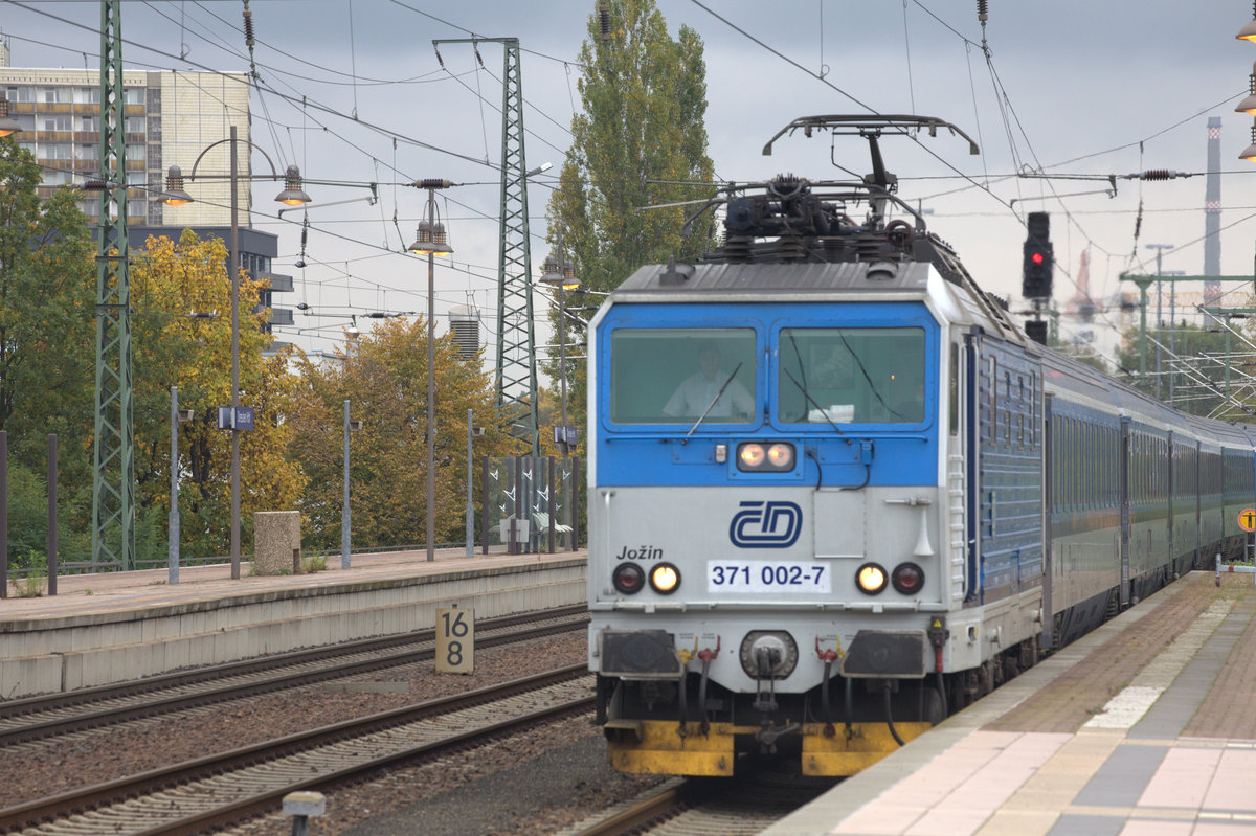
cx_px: 628
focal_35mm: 194
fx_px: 6765
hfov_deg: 10.6
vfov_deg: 7.1
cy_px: 418
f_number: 9
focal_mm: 200
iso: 400
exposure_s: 1/160
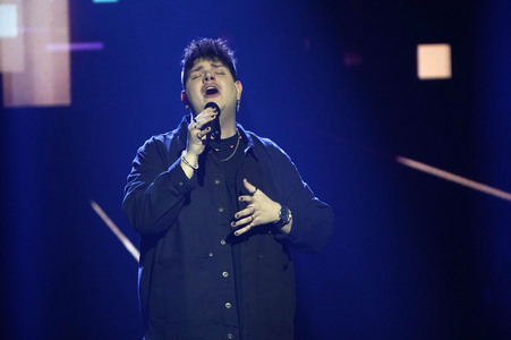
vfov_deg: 2.3
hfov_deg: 3.4
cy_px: 170
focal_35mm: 600
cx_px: 256
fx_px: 8510
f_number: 6.3
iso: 6400
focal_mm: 600
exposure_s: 1/160
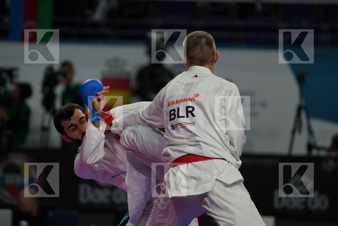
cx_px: 169
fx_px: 2816
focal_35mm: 300
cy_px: 113
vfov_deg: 4.6
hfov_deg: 6.9
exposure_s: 1/1000
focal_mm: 200
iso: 800
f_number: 2.8
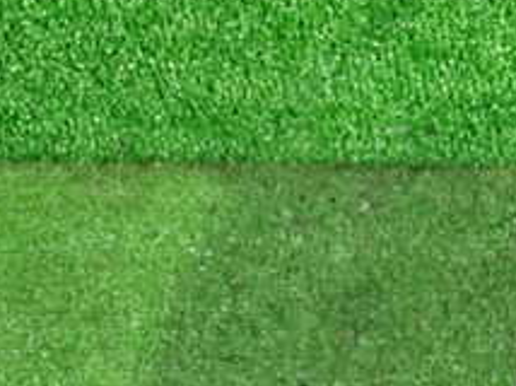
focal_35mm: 115
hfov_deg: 16.1
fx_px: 1712
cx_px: 711
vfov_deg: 12.9
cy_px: 198
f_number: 2.8
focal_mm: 7.31
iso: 800
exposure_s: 1/30
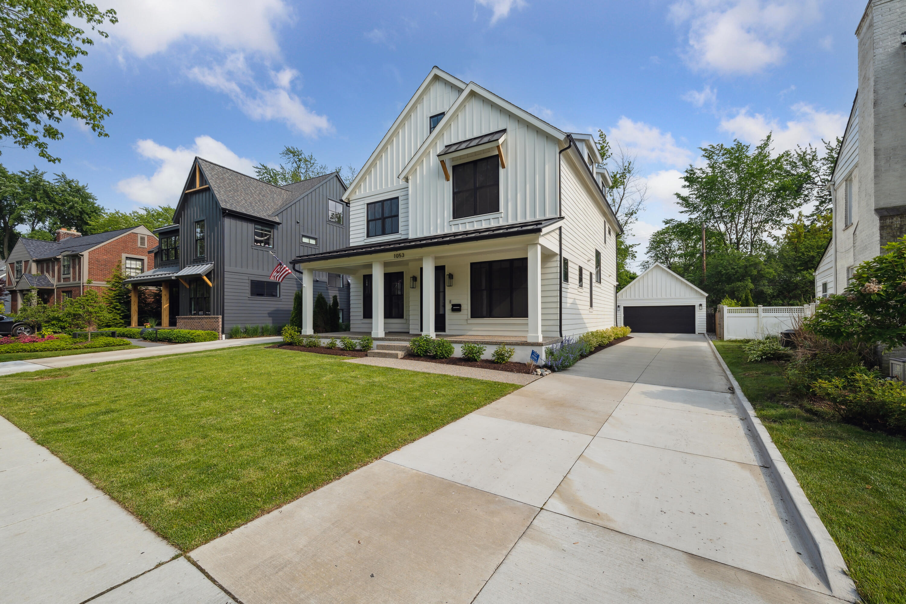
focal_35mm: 14
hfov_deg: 104.3
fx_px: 352
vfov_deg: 81.2
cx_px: 453
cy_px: 302
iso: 100
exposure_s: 1/320
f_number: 6.3
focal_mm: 14
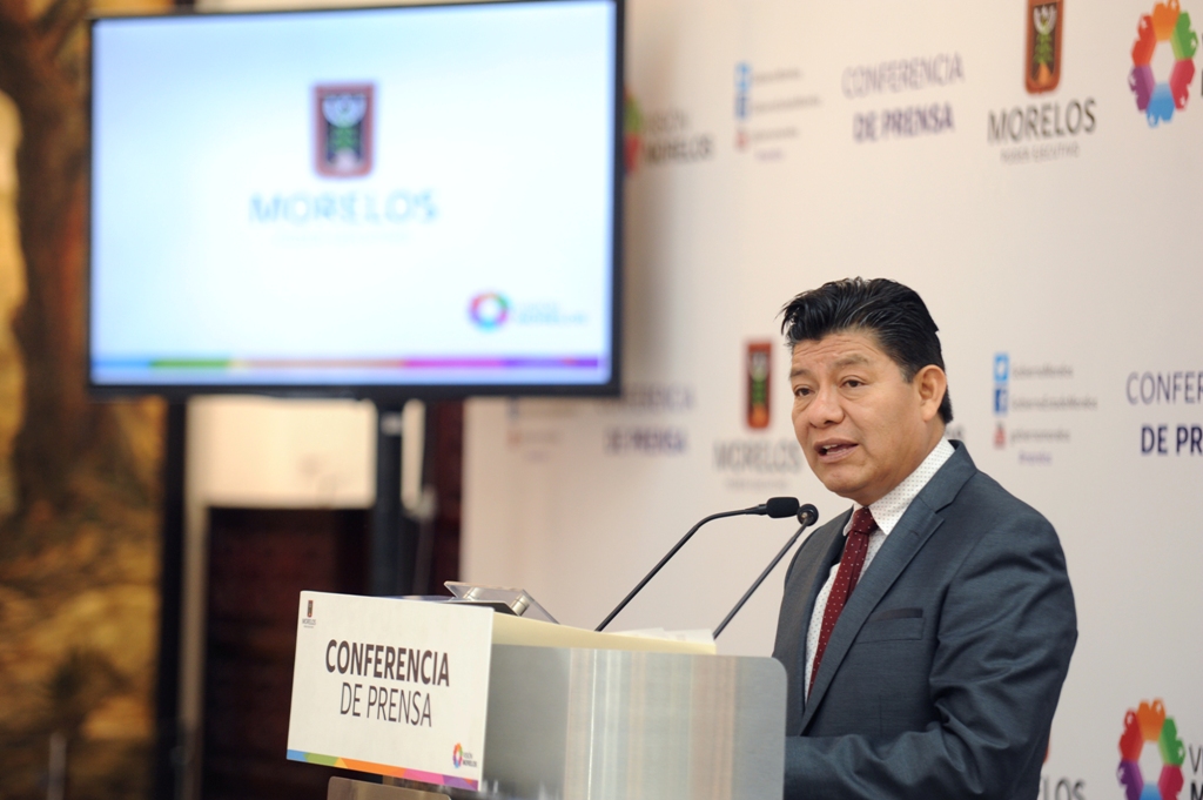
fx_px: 4841
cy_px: 400
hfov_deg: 14.2
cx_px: 602
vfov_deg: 9.4
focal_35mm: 145
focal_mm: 145
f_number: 2.8
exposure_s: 1/125
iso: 1000
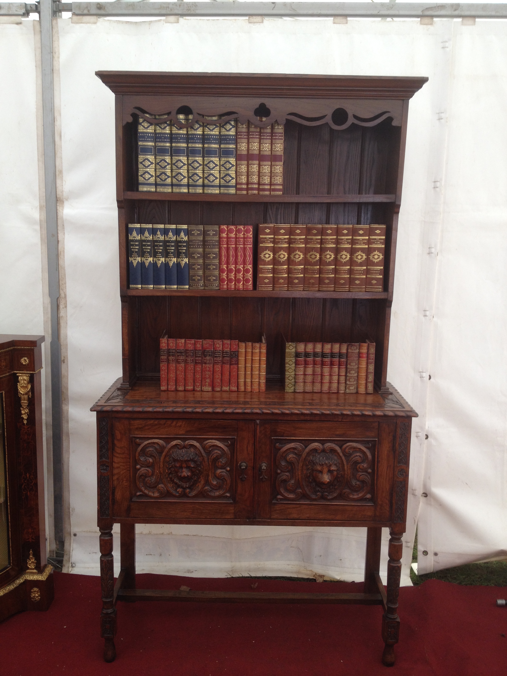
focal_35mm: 35
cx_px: 254
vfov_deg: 52.6
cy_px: 338
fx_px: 683
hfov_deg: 40.7
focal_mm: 4.28
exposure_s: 1/40
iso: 50
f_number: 2.4
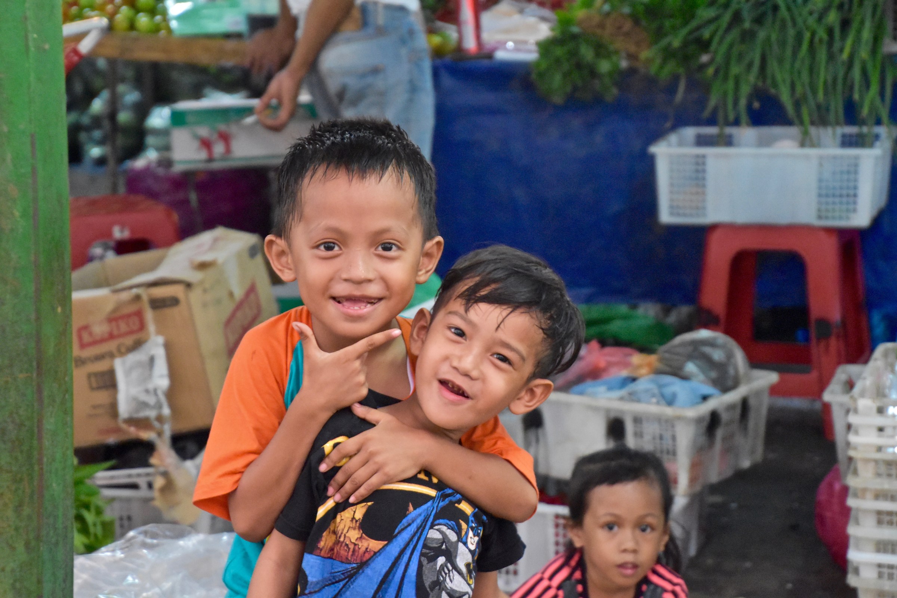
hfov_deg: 17.5
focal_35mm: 117
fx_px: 2915
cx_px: 448
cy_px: 299
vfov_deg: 11.7
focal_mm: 78
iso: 6400
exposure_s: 1/60
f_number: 5.3
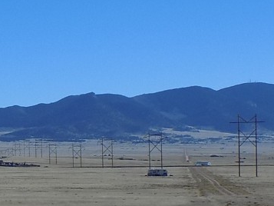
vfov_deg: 8.7
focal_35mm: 169
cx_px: -88
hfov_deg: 11.4
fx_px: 1338
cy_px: 196
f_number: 4
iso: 80
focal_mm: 10.5
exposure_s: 1/1000
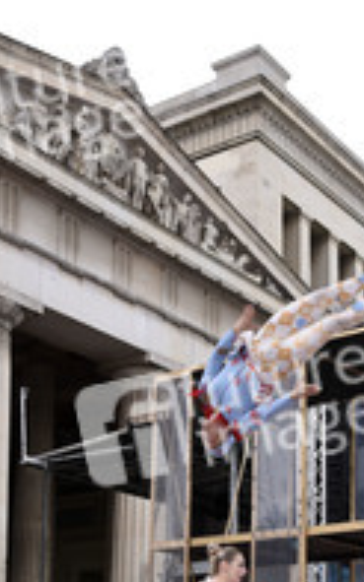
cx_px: 314
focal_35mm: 64
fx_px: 1017
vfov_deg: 30.1
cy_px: 564
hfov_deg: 20.0
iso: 160
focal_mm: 31
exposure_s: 1/160
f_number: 6.3
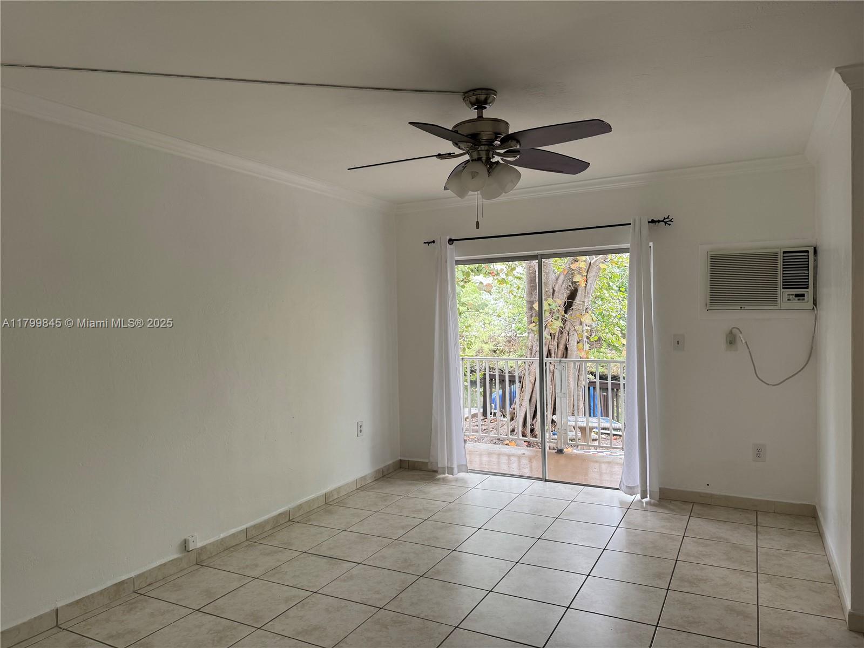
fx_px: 599
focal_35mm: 24
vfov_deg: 56.8
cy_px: 324
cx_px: 432
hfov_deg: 71.6
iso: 100
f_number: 1.78
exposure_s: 1/120
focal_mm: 6.76
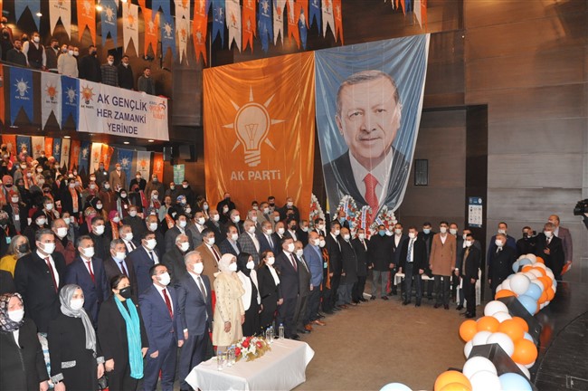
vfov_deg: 47.8
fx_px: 441
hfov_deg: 67.4
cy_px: 196
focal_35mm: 27
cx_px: 294
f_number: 5
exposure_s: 1/60
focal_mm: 18
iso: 1600
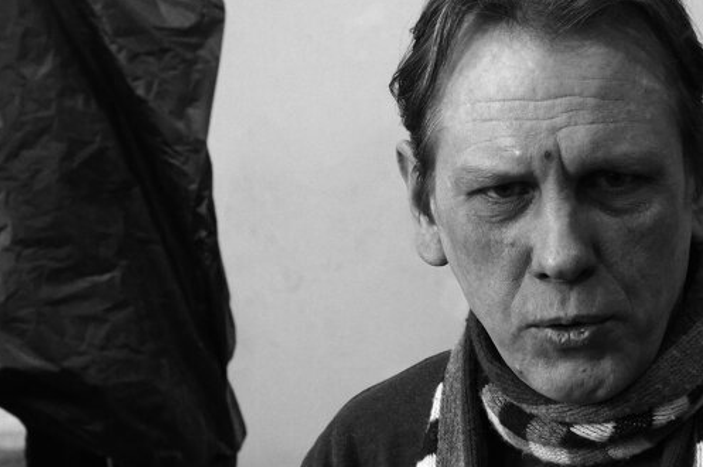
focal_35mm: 145
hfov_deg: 14.1
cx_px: 579
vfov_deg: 9.4
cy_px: 208
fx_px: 2828
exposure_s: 1/50
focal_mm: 40
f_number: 7.1
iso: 3200
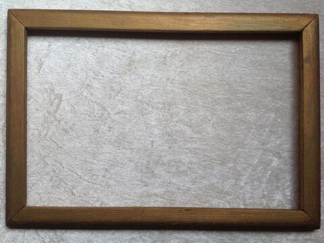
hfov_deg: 52.7
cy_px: 122
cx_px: 162
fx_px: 327
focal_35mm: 35
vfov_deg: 40.6
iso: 50
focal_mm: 4.28
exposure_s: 1/227
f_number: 2.4
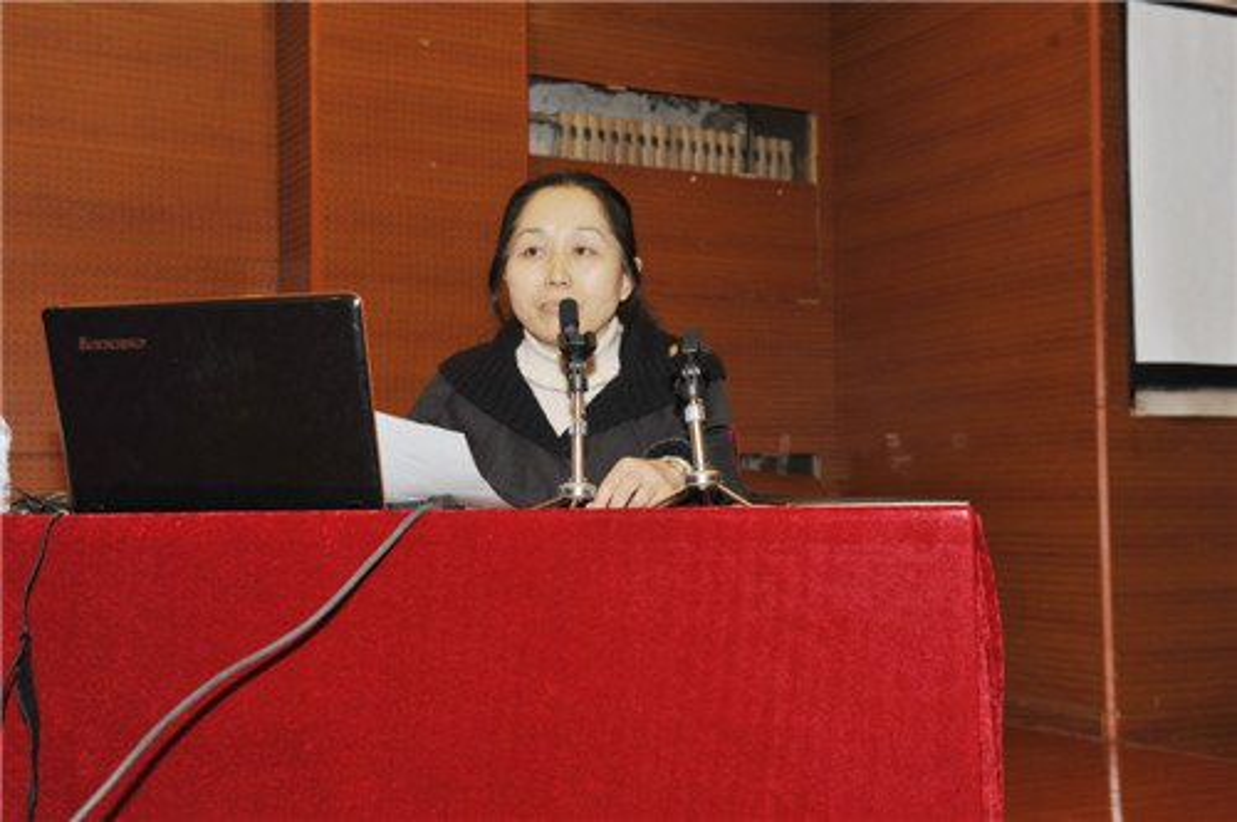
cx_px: 618
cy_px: 411
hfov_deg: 41.2
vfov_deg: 28.0
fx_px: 1647
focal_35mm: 48
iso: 800
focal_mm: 48
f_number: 7.1
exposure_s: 1/60
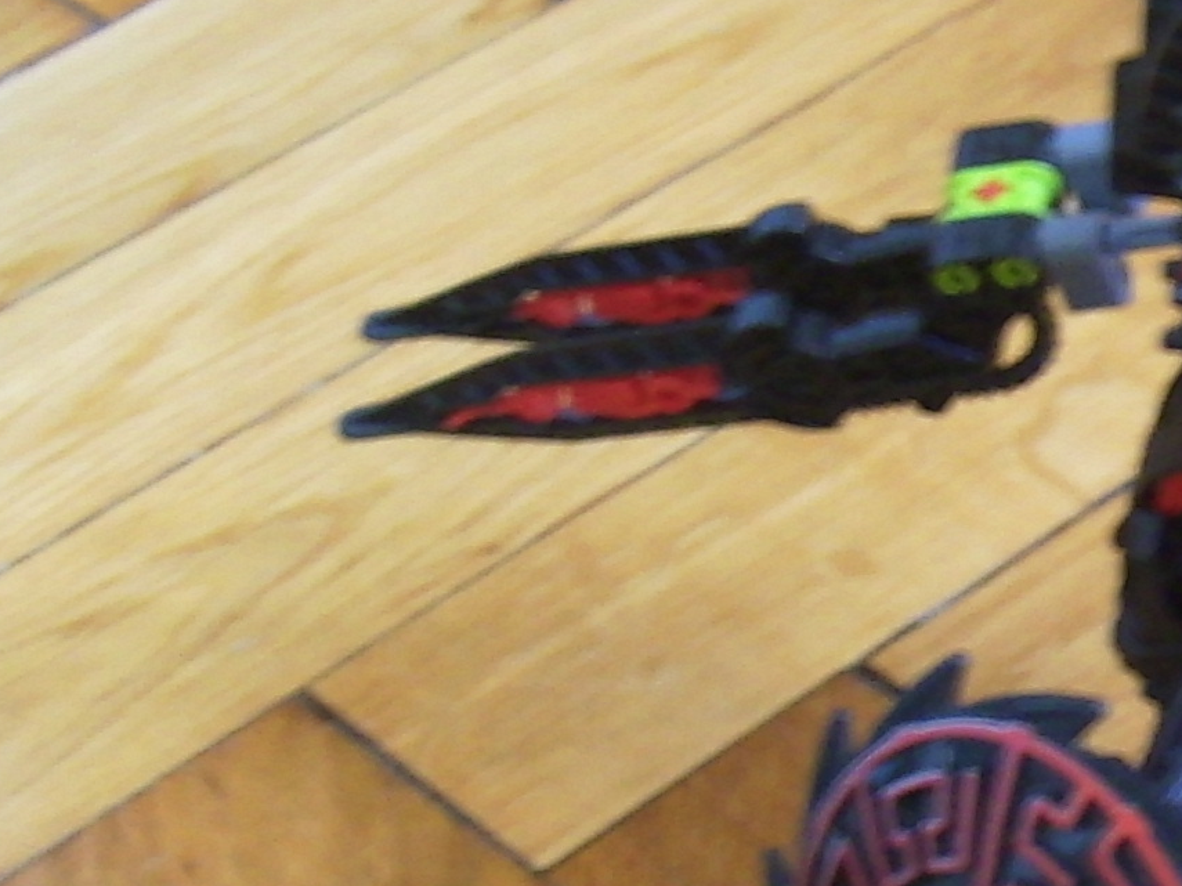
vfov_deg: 12.9
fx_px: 3926
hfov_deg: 16.4
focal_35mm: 115
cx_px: 1423
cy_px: 614
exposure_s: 1
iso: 50
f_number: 2.8
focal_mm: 5.99
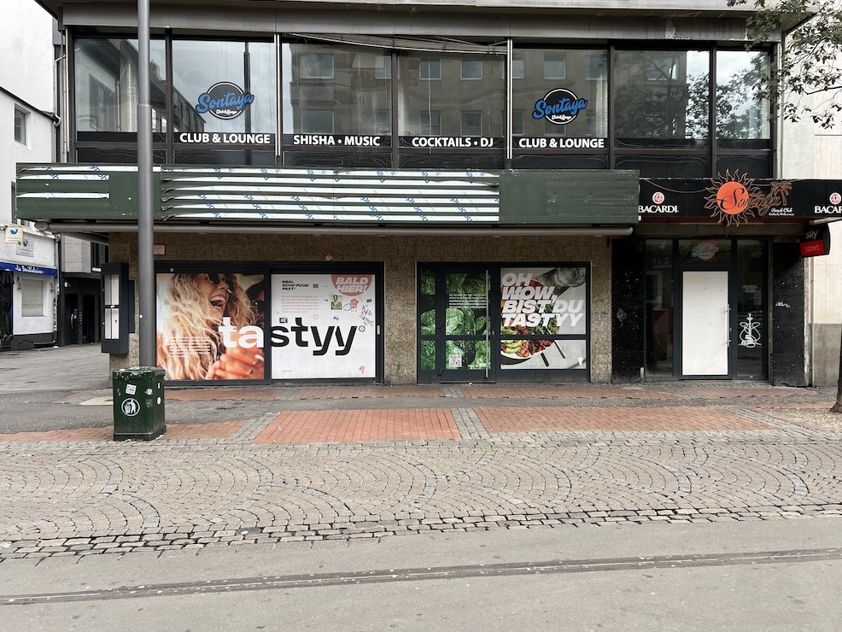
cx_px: 432
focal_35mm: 27
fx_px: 657
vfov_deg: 51.4
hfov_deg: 65.3
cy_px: 310
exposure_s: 1/803
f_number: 1.5
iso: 50
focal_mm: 5.7
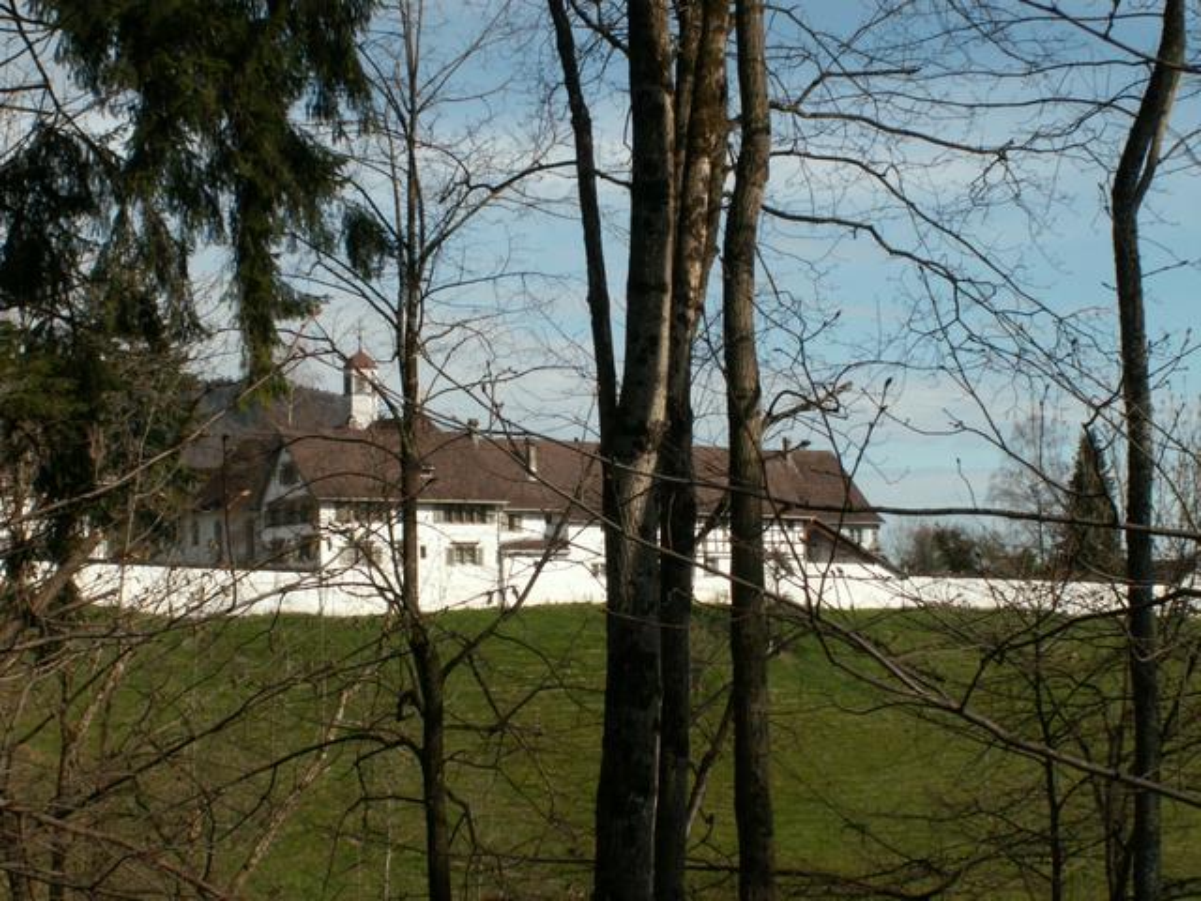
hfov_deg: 29.4
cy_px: 450
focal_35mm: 66
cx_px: 600
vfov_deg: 22.3
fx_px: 2290
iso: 50
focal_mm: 11.03
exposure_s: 1/160
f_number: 8
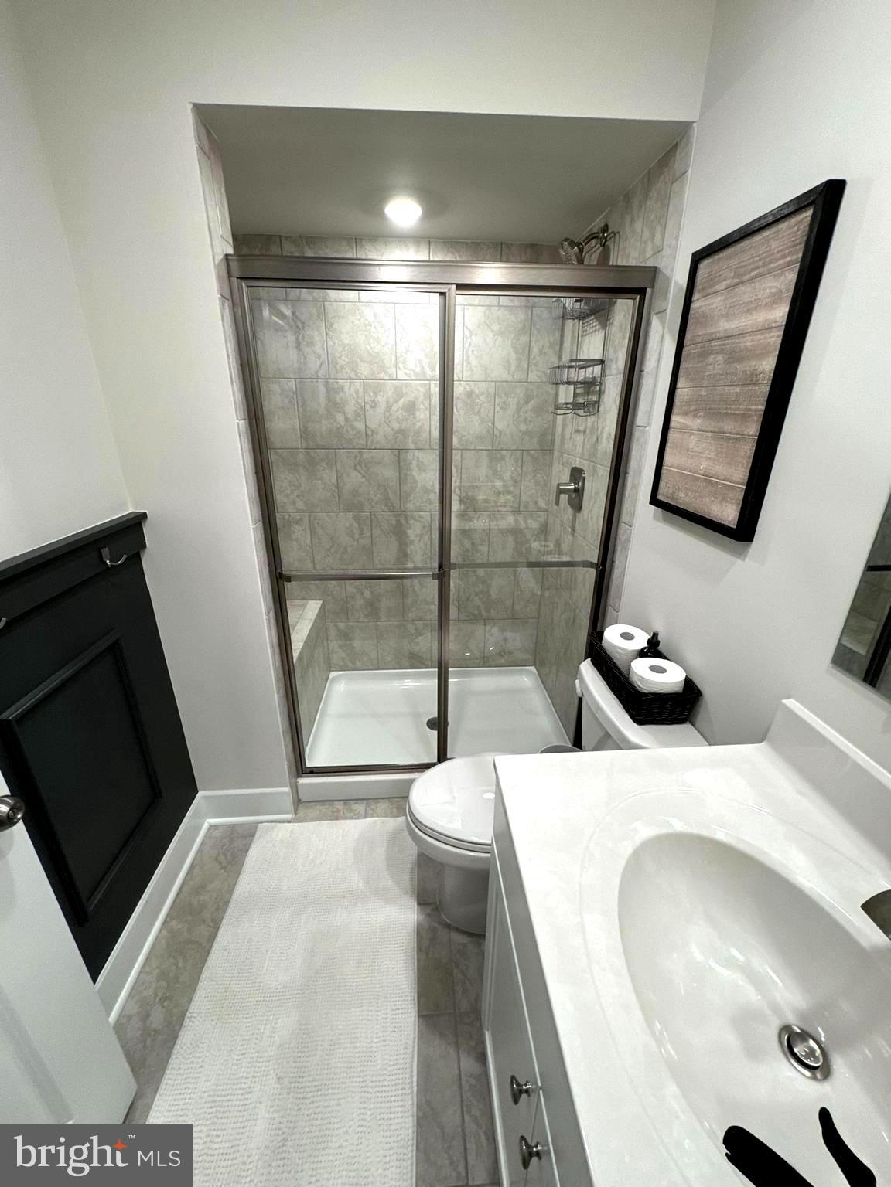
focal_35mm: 14
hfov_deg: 85.7
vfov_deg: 102.1
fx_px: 480
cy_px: 594
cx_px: 446
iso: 200
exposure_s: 1/120
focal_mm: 2.22
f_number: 2.2
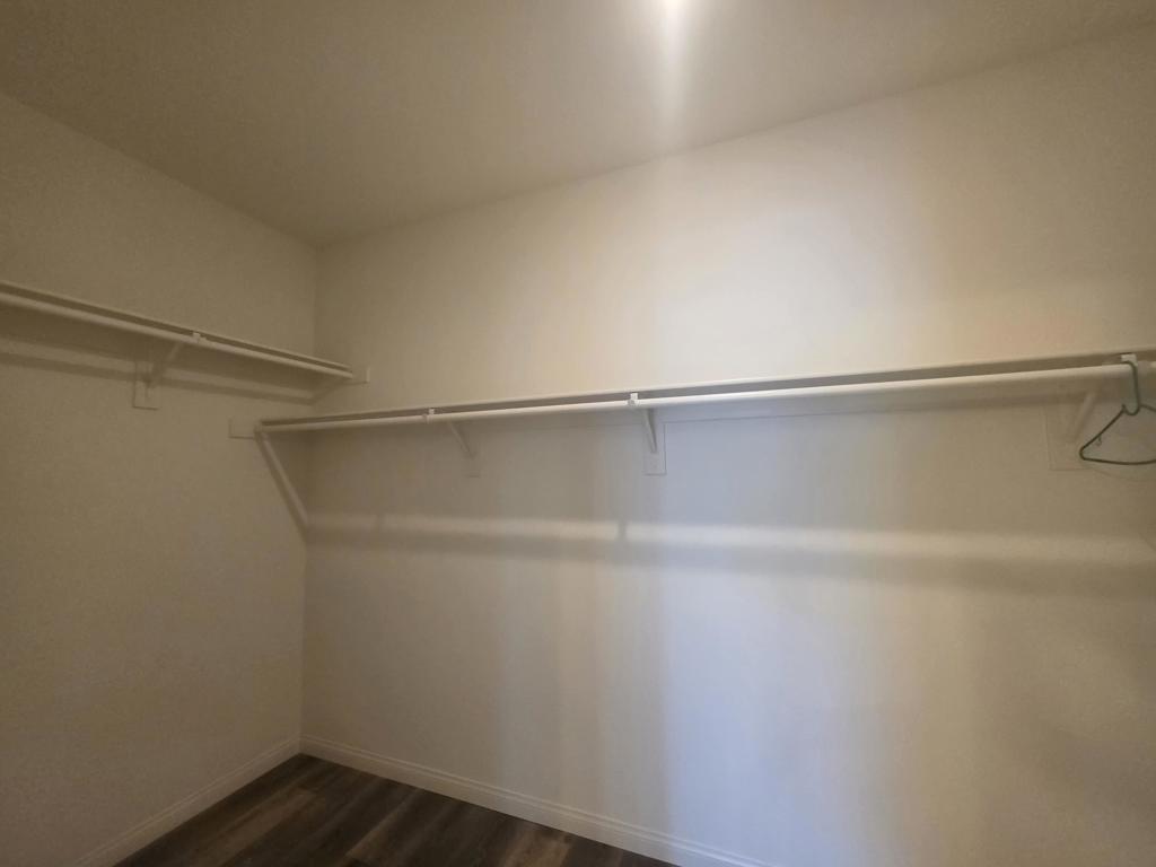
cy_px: 434
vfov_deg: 89.9
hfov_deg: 106.2
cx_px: 578
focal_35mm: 13
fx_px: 434
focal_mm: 2.2
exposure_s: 1/60
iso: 320
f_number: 1.9
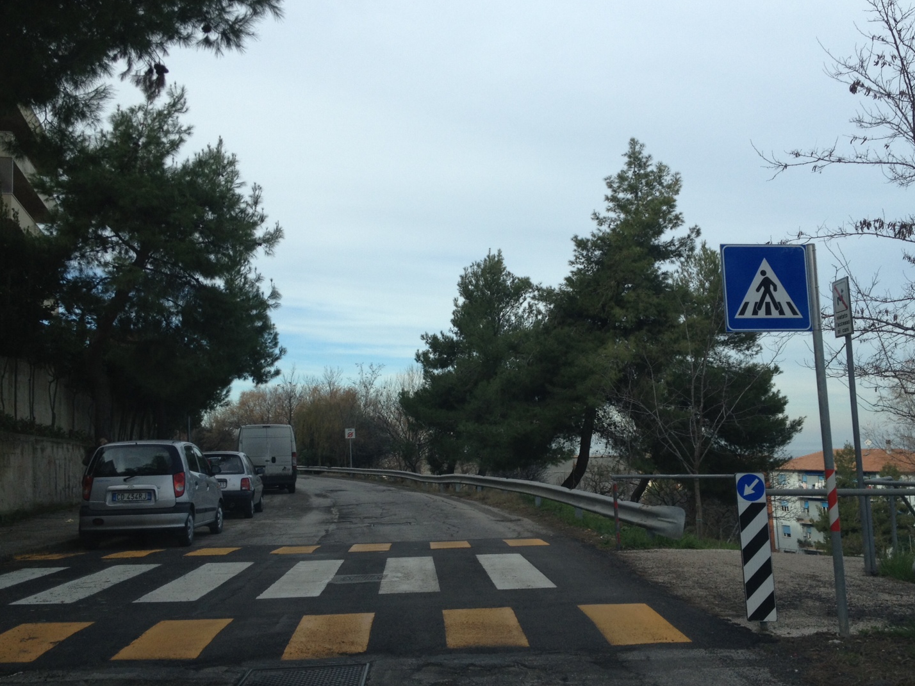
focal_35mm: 40
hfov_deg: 46.8
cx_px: 491
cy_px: 357
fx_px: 1057
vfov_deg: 36.0
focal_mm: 4.28
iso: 50
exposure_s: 1/789
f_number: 2.4
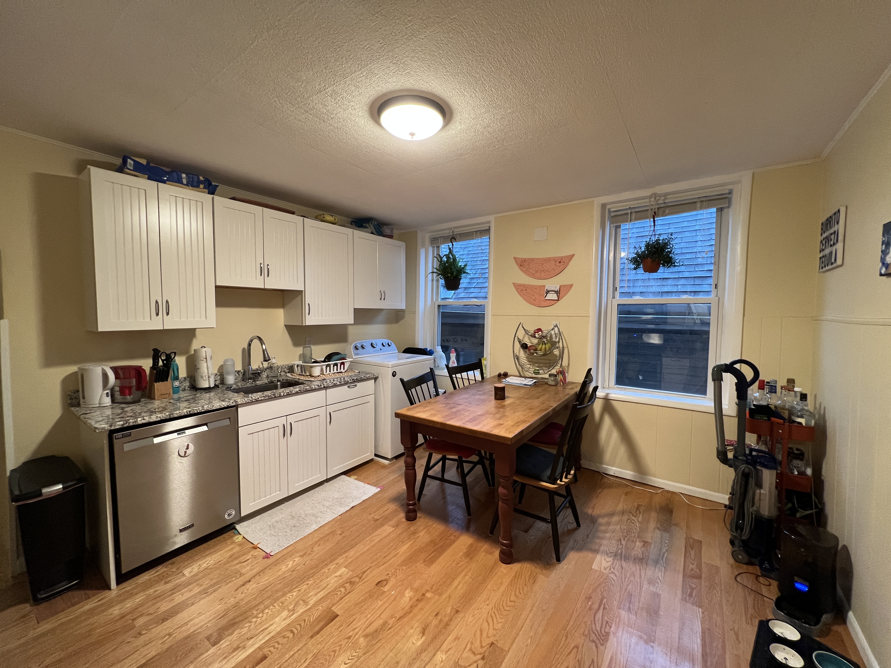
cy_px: 334
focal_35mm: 13
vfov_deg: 89.9
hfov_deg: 106.2
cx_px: 446
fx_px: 335
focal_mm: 1.57
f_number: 1.8
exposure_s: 1/60
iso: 250
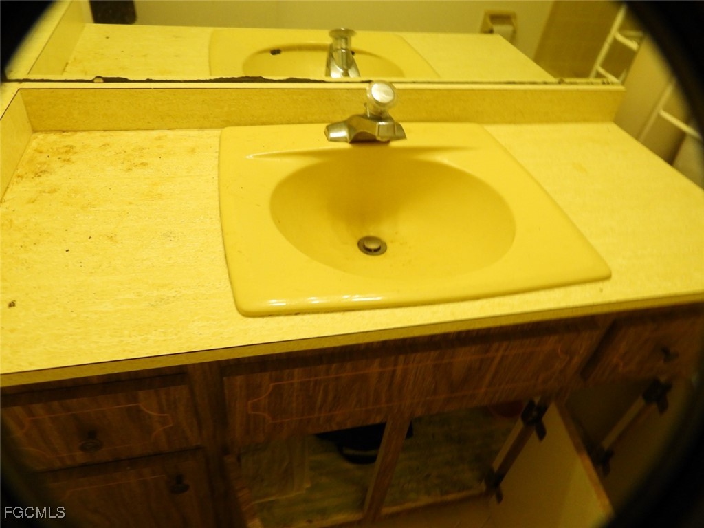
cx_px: 352
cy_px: 264
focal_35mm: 24
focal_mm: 4.3
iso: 400
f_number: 2.8
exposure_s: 1/30
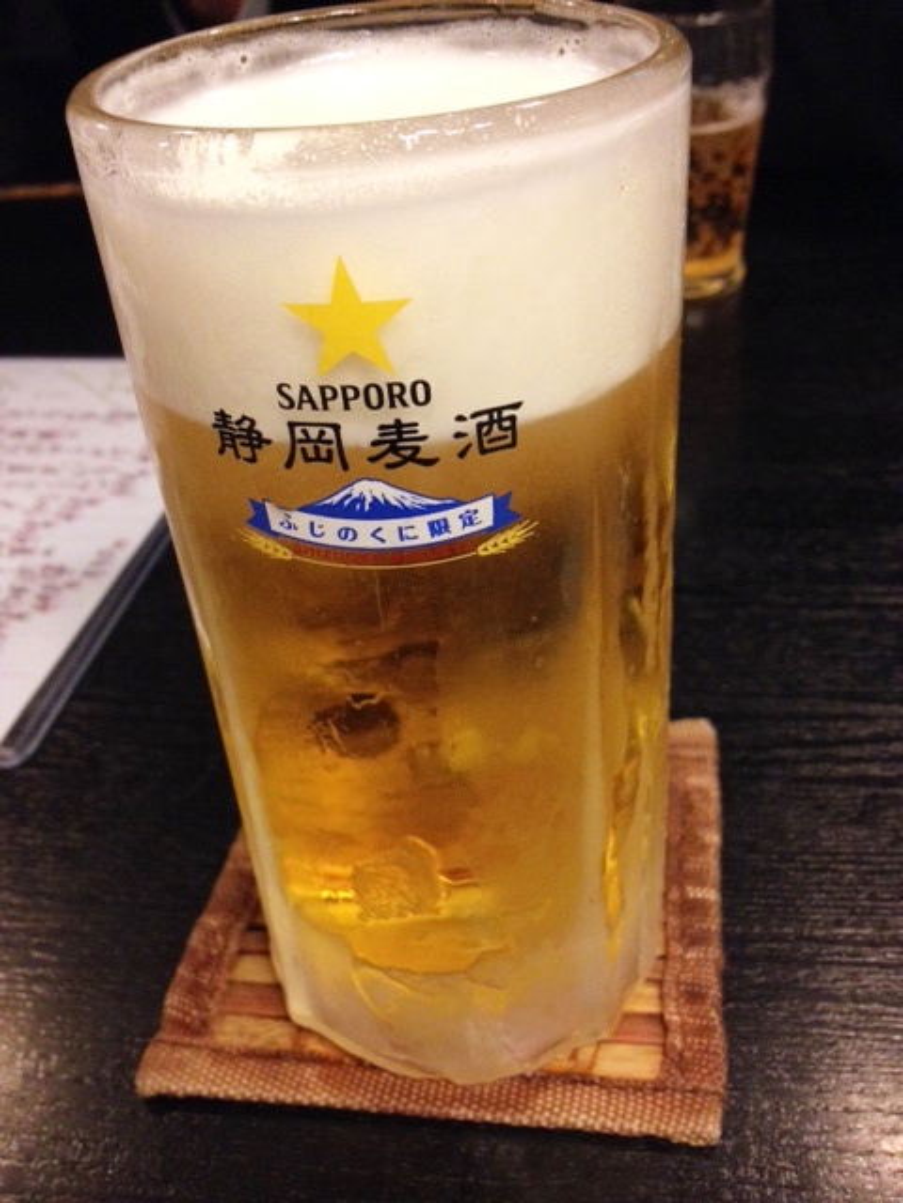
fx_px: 1217
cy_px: 602
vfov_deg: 52.6
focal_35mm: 35
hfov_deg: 40.7
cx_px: 452
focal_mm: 4.28
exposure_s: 1/20
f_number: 2.4
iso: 320
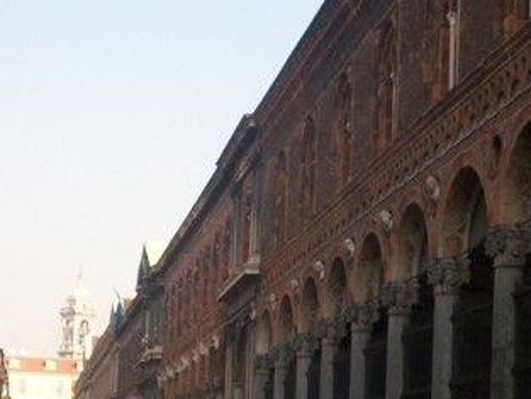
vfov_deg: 15.7
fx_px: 1412
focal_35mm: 92
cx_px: 299
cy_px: 419
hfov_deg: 21.3
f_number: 4.5
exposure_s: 1/216
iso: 100
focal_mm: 5.9
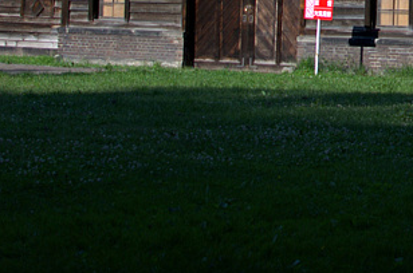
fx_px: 2000
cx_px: 447
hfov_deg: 11.6
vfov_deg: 7.7
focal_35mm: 175
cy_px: -157
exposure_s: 1/1500
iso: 100
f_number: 2.8
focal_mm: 35
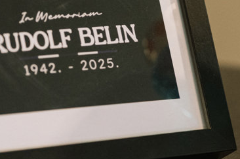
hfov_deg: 7.4
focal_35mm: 279
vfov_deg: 4.9
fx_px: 1858
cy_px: -42
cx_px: 159
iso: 2500
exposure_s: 1/320
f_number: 1.4
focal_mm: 85
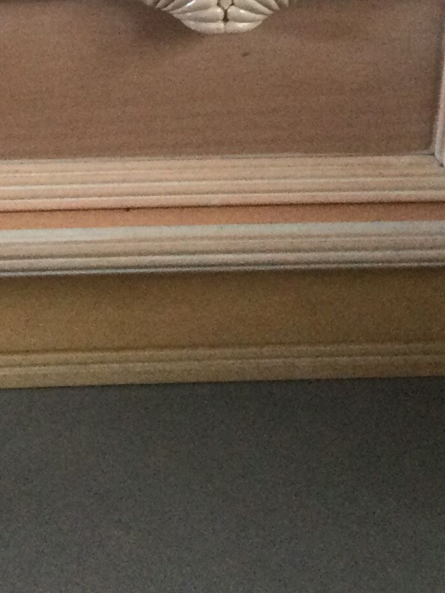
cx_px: 29
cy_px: -280
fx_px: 1903
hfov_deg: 13.2
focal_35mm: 111
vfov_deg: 16.3
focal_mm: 3.3
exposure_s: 1/33
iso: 125
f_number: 2.4
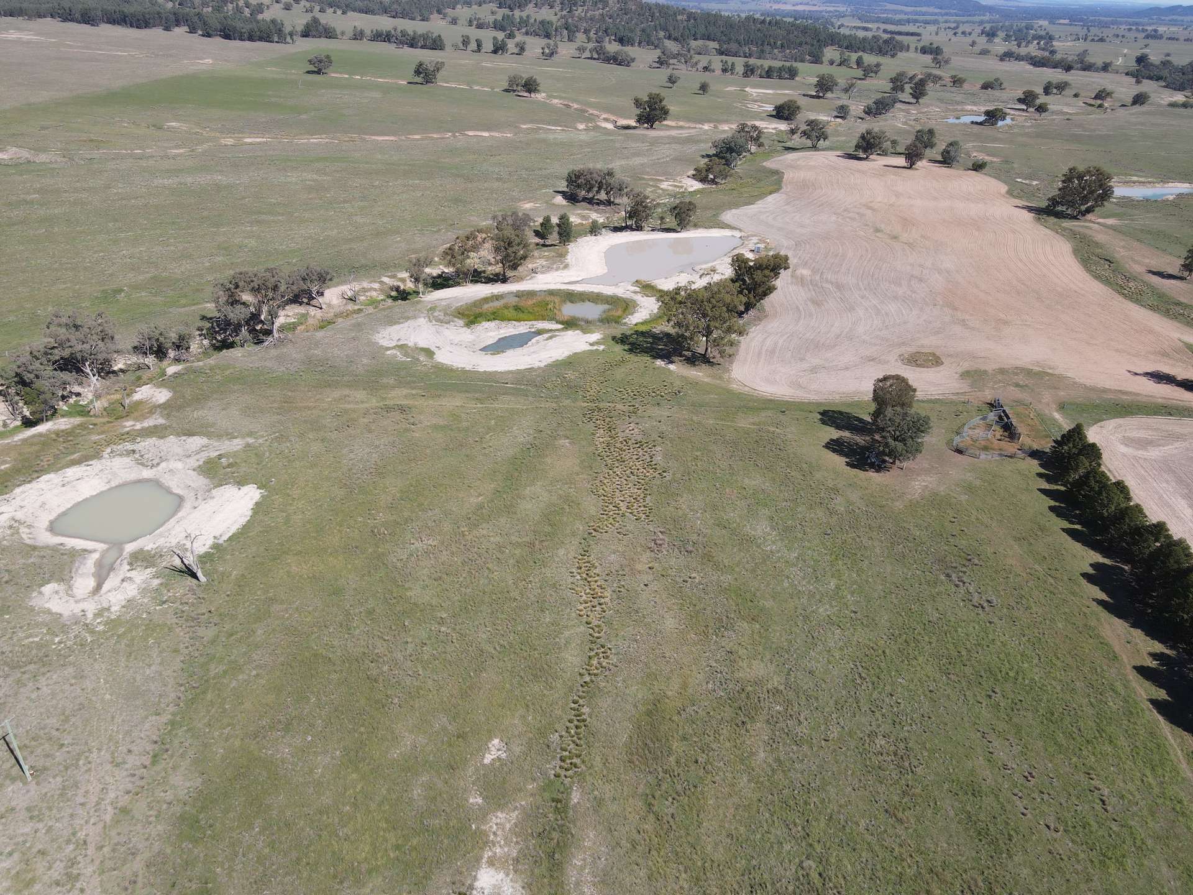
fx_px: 827
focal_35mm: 24
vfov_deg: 56.8
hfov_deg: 71.6
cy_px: 448
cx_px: 596
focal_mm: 4.5
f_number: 2.8
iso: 100
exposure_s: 1/500
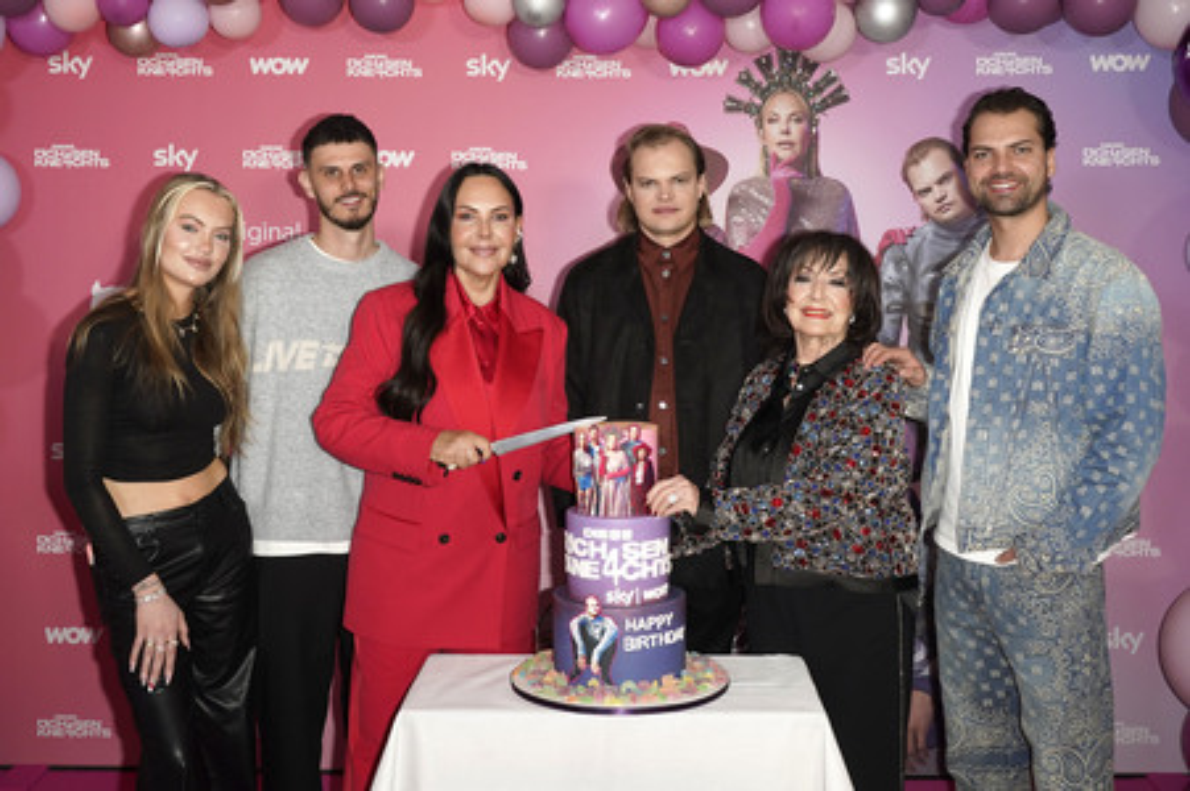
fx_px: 1156
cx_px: 595
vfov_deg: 37.8
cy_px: 396
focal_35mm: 35
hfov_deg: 54.5
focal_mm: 35
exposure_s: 1/160
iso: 640
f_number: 6.3
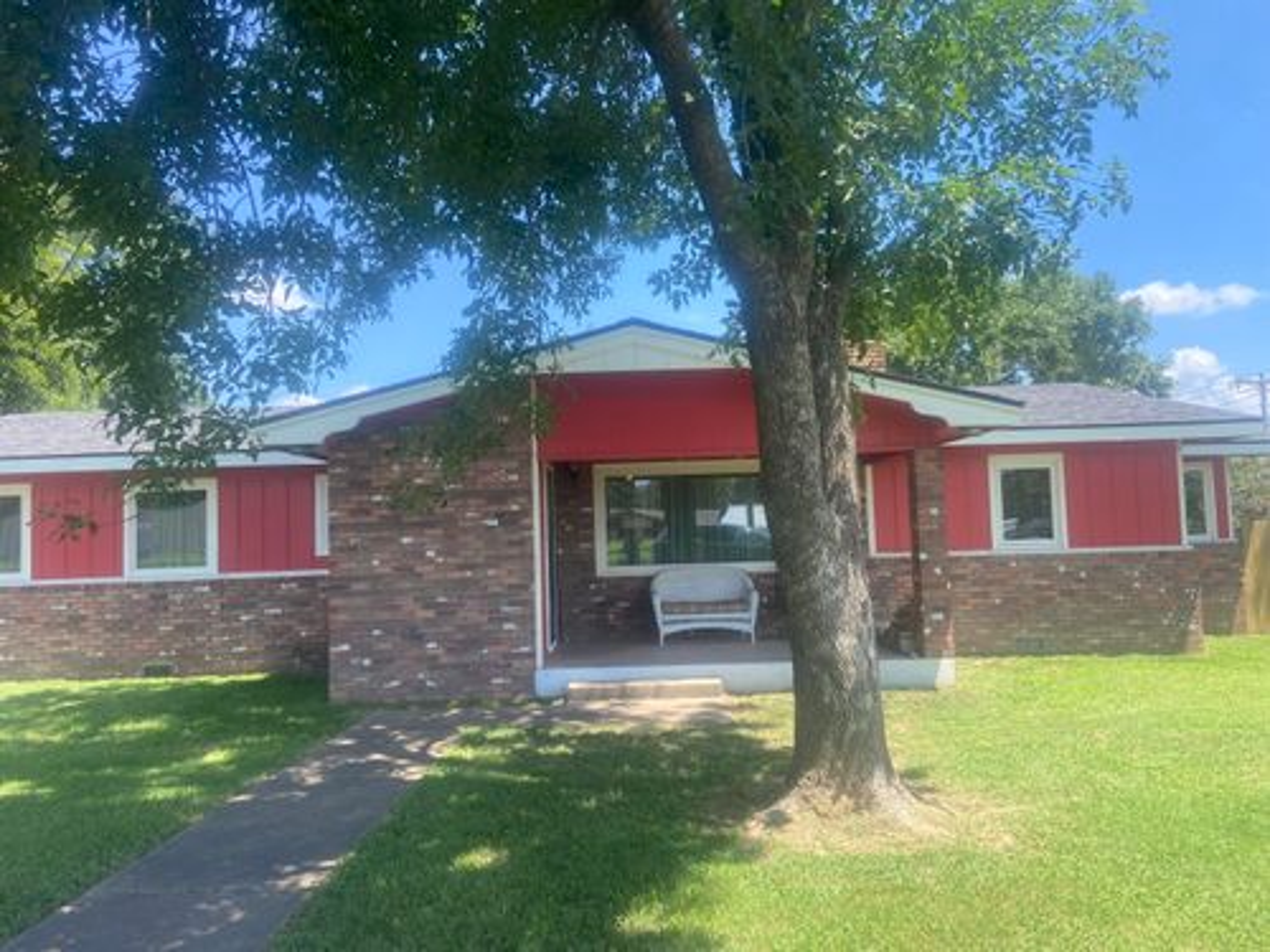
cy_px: 476
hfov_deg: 67.3
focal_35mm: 26
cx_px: 635
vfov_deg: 53.1
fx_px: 954
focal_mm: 4.25
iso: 32
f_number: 1.8
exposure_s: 1/822
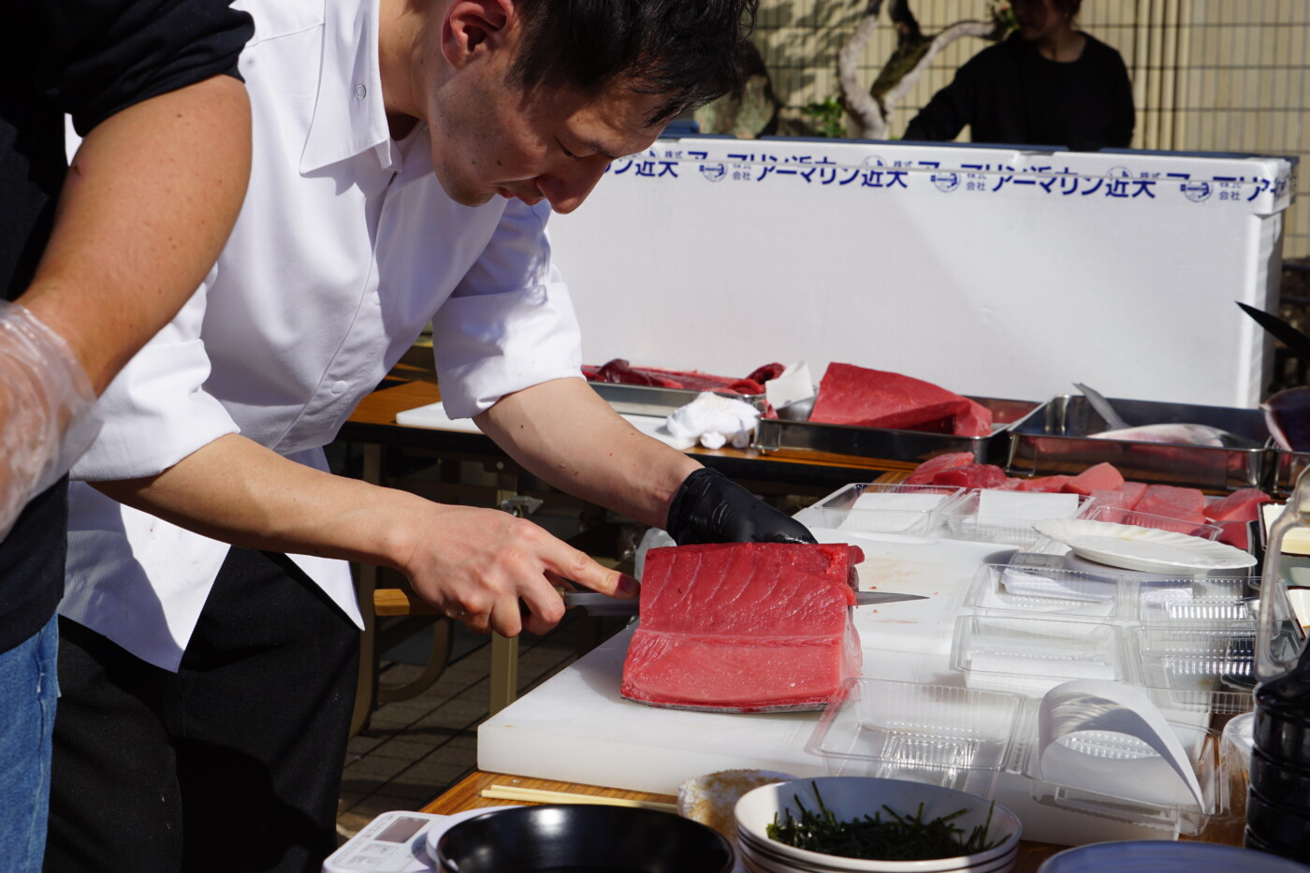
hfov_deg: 35.1
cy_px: 436
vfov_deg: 23.8
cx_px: 655
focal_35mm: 57
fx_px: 2074
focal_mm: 57
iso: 100
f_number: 11
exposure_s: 1/320
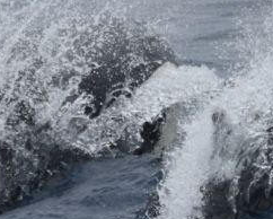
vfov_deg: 1.9
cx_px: 96
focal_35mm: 836
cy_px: 64
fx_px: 6760
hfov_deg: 2.3
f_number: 5.6
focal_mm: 270
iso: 720
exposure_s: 1/8000
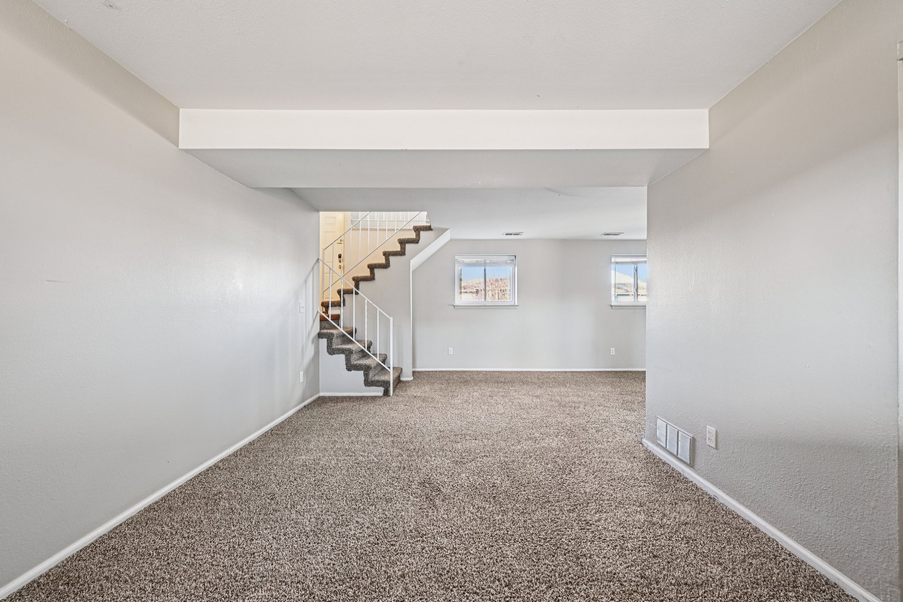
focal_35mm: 14
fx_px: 351
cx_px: 452
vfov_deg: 81.2
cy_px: 301
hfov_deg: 104.3
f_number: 11
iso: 400
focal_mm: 14
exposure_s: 1/2
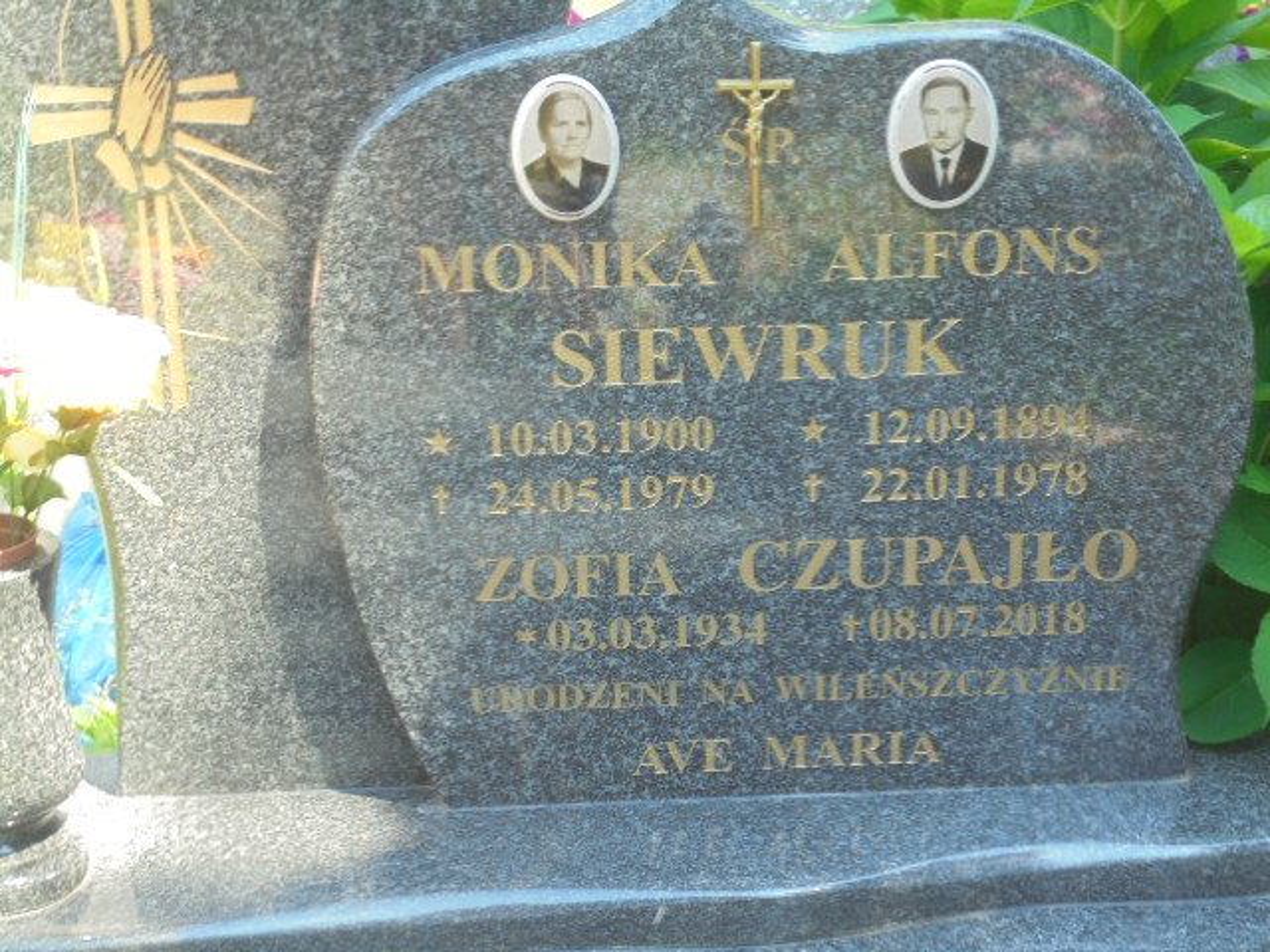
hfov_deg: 30.3
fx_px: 2348
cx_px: 635
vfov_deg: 22.9
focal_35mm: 64
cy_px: 476
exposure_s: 1/30
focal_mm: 11.5
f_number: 5.6
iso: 100
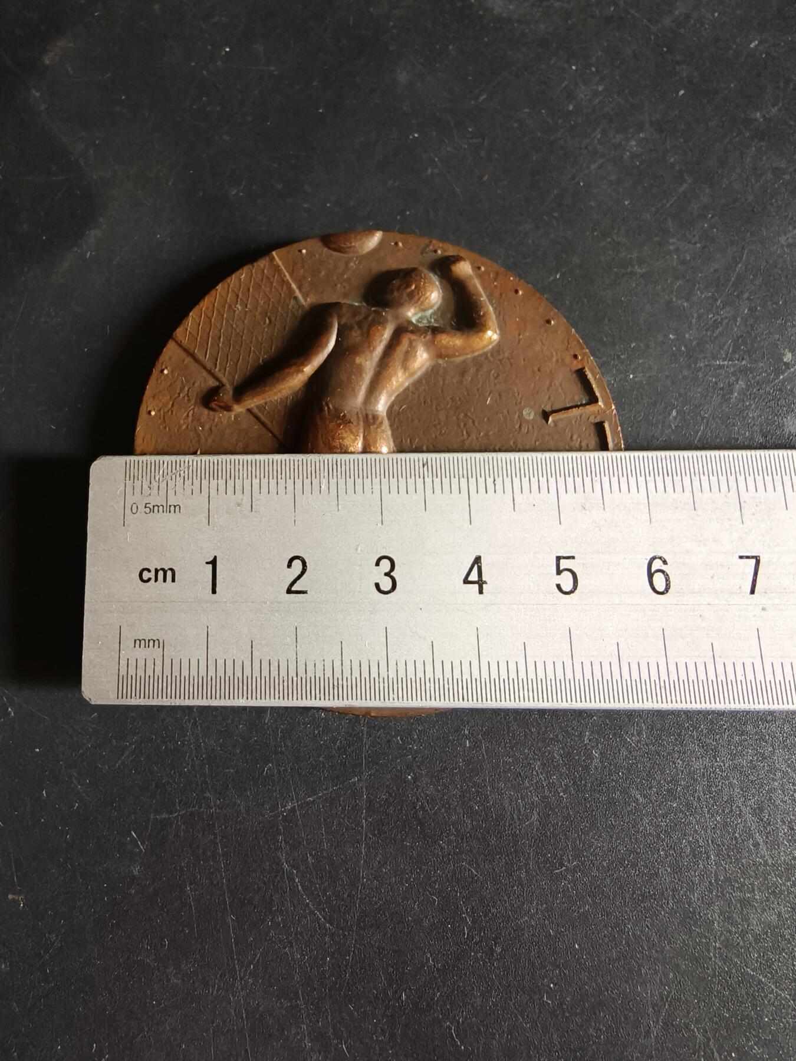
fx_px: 705
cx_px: 398
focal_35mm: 23
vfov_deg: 73.9
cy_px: 530
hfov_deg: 58.9
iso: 3200
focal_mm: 2.32
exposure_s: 1/20
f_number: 2
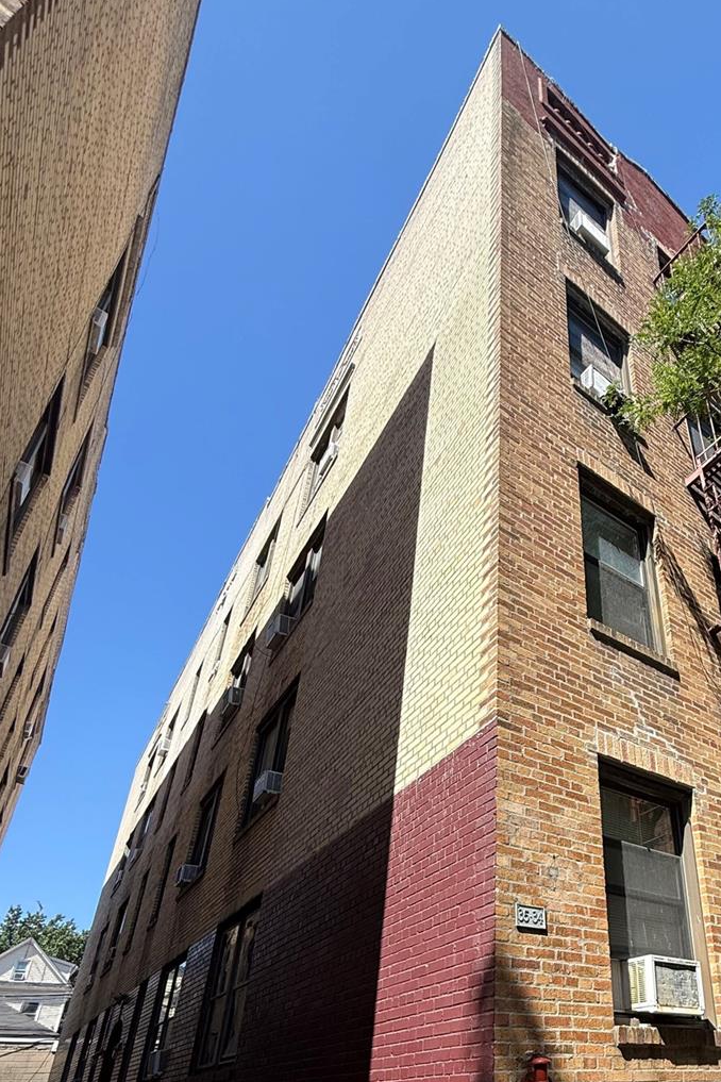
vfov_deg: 74.4
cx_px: 560
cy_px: 777
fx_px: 661
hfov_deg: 54.0
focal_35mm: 22
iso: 50
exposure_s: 1/970
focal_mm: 2.22
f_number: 2.2
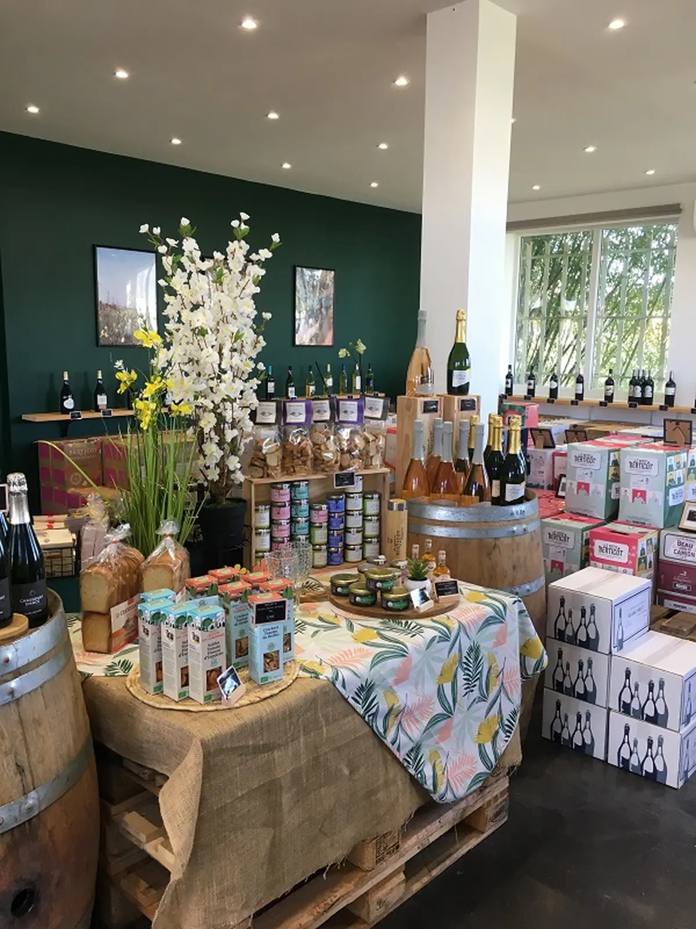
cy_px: 464
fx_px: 777
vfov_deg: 61.7
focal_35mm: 29
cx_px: 348
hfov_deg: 48.2
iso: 32
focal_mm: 4.15
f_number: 2.2
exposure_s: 1/33
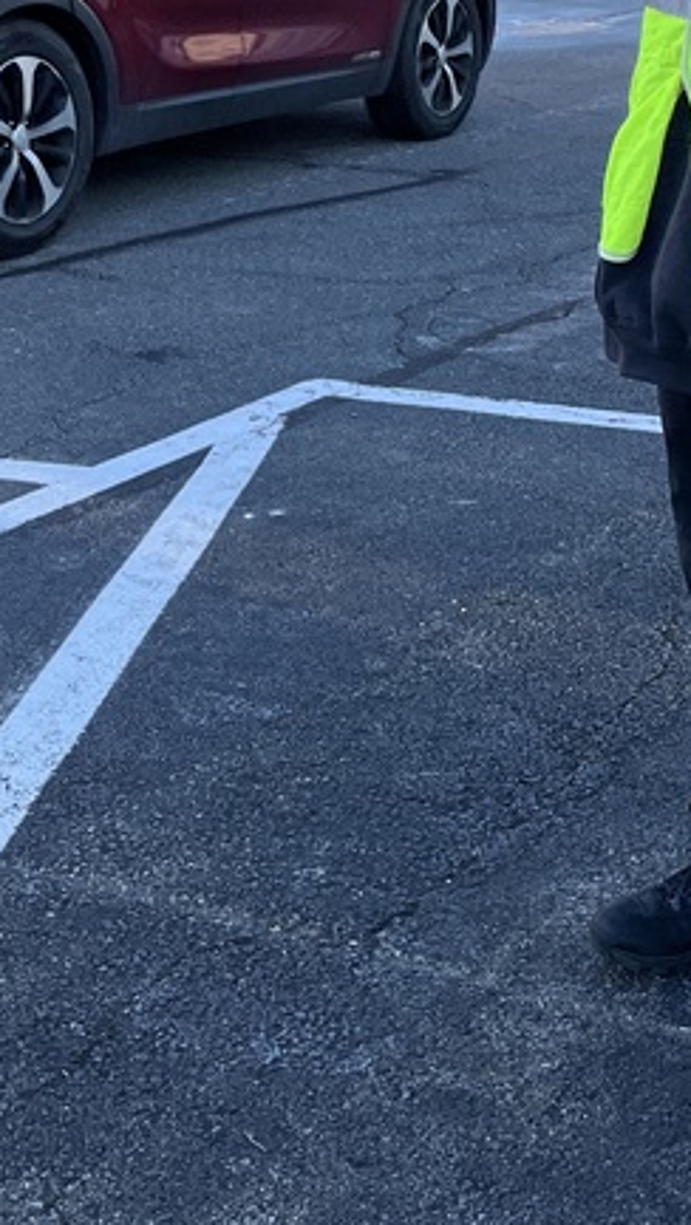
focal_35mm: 67
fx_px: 2179
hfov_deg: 17.9
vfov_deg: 29.6
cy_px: 40
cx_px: 493
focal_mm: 5.1
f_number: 1.6
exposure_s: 1/913
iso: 50
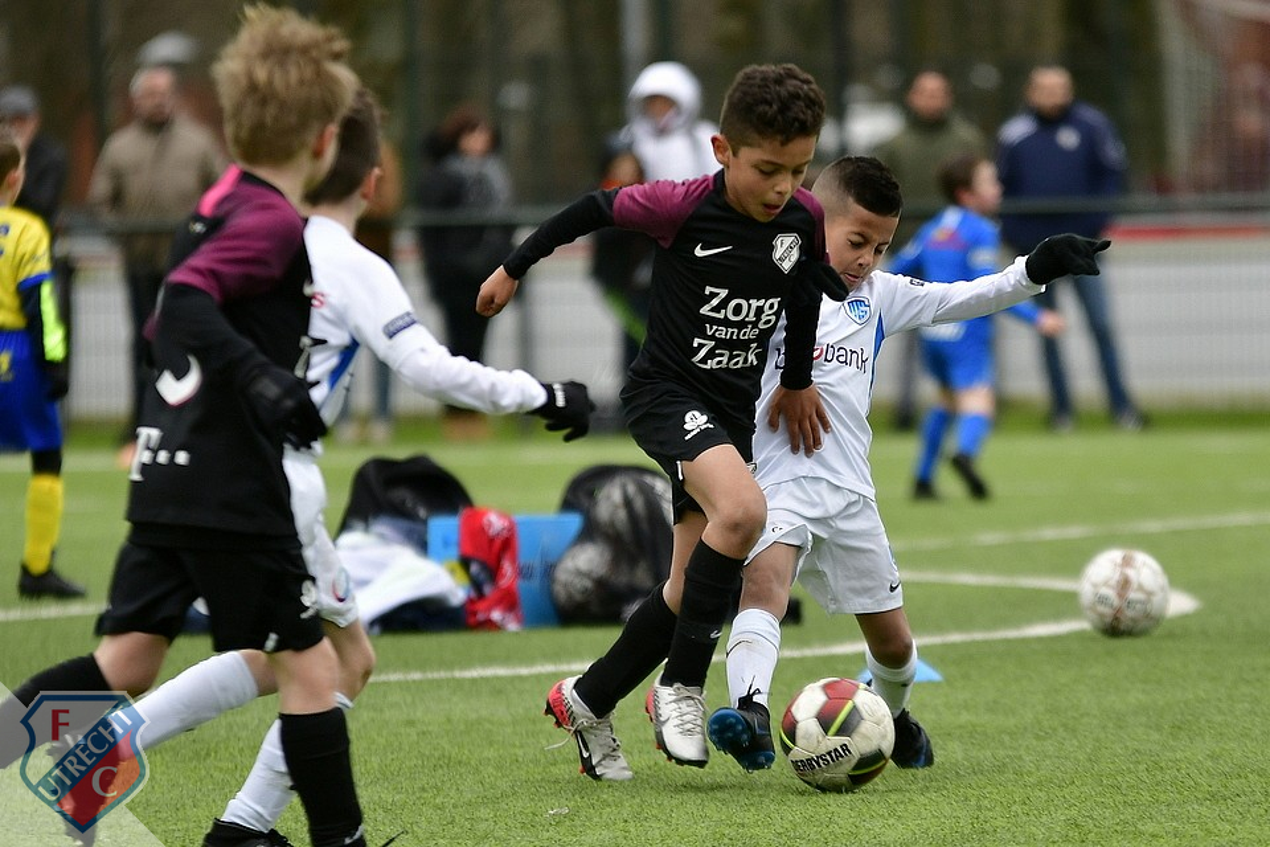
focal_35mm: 300
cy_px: 424
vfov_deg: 4.6
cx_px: 635
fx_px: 10583
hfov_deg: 6.9
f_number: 2.8
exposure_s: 1/1250
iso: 500
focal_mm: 200
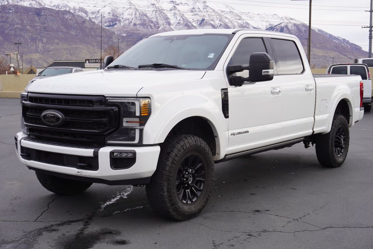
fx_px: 498
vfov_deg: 28.1
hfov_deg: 41.1
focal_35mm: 48
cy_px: 124
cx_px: 186
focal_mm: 32
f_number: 6.3
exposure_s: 1/100
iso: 100
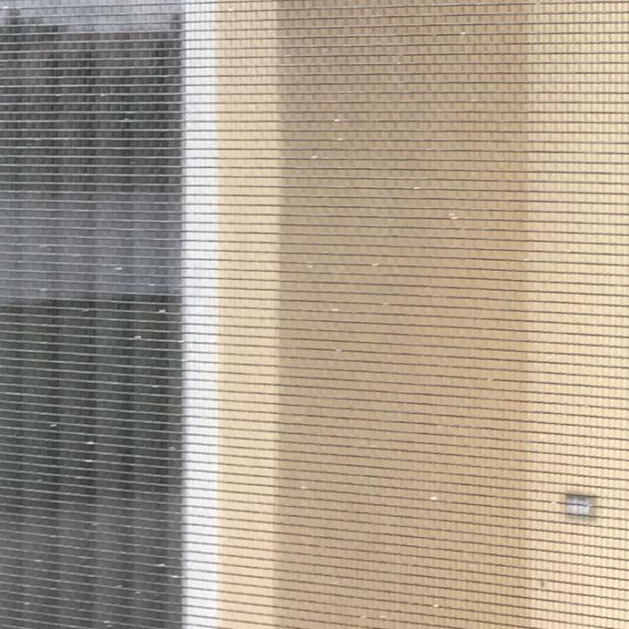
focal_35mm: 110
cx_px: 1183
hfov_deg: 13.8
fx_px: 2261
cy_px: 229
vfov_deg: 15.8
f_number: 2.2
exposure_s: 1/120
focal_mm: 4.15
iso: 40
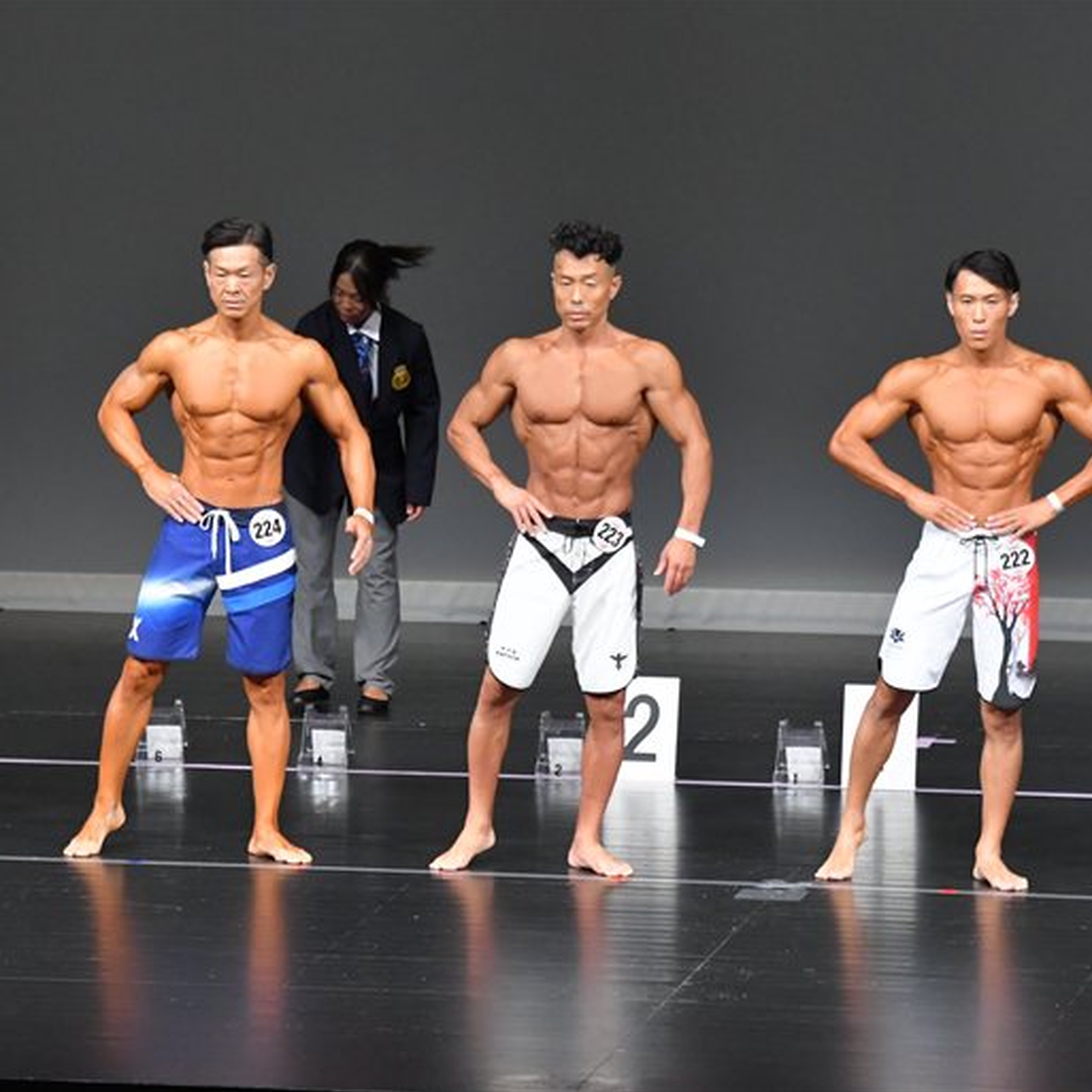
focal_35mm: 289
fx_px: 10315
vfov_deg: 6.1
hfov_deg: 6.1
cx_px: 331
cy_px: 545
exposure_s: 1/400
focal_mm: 150
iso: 5000
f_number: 5.6
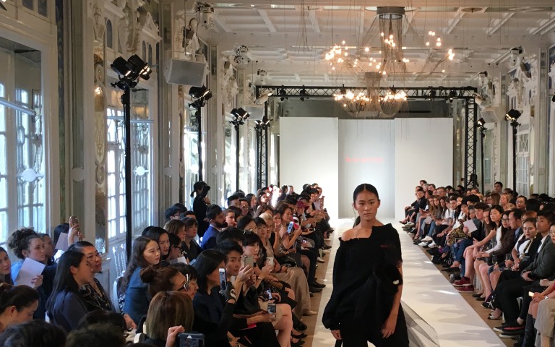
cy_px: 211
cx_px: 383
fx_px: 726
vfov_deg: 26.8
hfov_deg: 41.1
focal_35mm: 48
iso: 40
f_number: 2.2
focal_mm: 4.15
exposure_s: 1/33
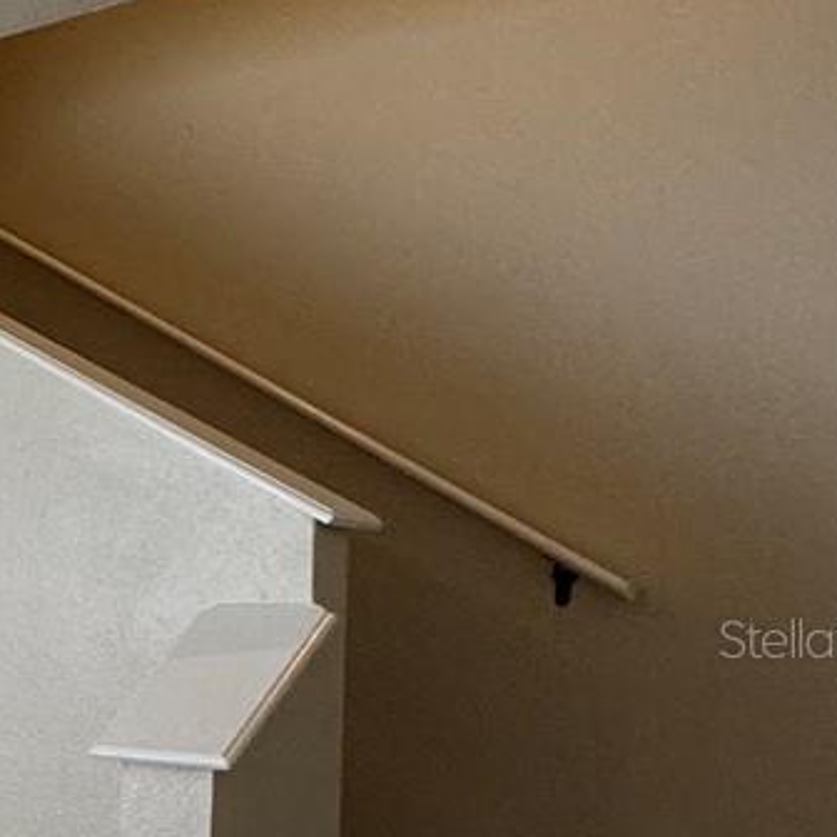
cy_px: 638
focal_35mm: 59
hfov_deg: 16.5
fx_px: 1614
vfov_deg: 28.6
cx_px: -1039
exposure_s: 1/60
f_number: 2.2
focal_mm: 2.22
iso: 200
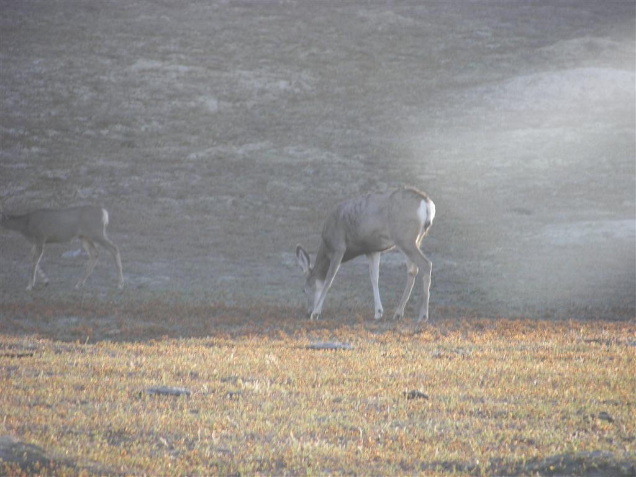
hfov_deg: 4.9
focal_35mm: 403
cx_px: 318
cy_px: 238
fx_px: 7404
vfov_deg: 3.7
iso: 64
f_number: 3.6
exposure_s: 1/160
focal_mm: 66.9
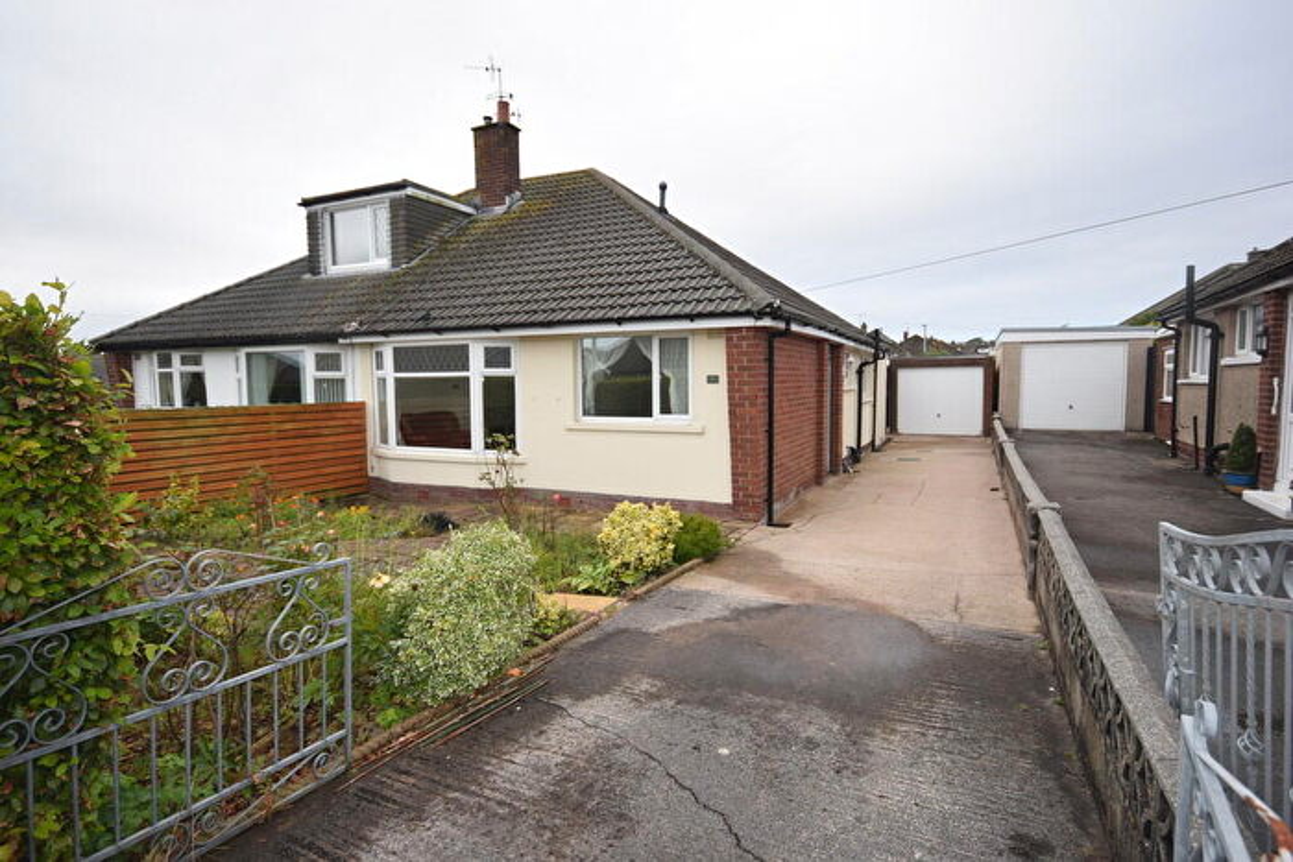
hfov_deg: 90.0
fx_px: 647
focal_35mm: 18
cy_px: 431
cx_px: 646
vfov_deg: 67.4
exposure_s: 1/200
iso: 100
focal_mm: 12
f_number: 7.1
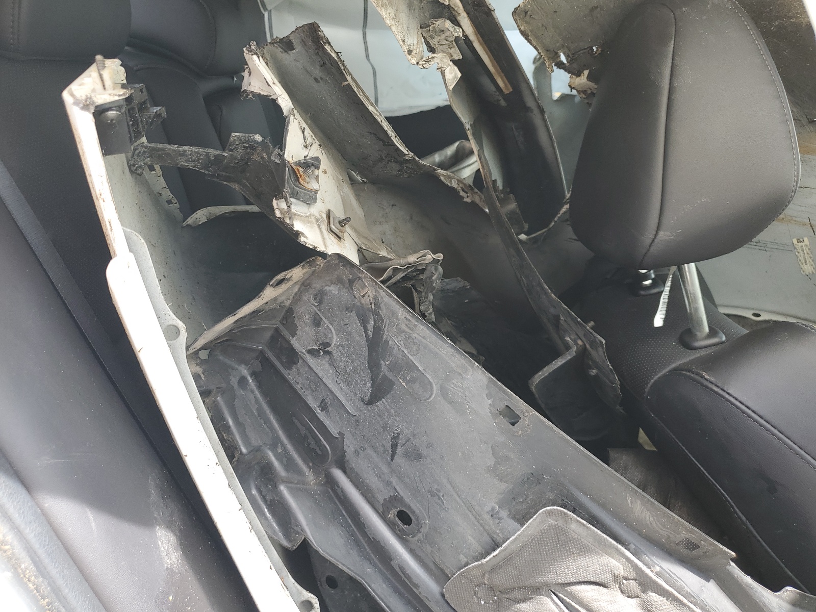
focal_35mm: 26
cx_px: 408
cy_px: 306
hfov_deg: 67.3
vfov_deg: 53.1
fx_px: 613
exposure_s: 1/132
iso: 50
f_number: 1.5
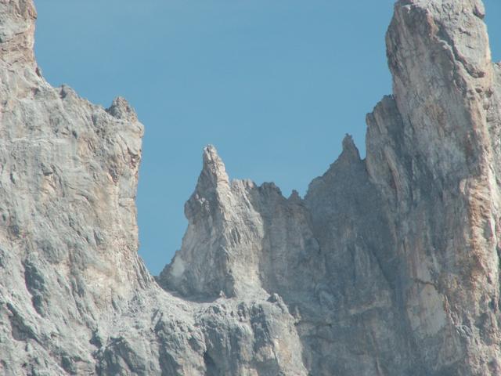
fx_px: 4617
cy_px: 188
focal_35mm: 319
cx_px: 250
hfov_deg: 6.2
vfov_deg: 4.7
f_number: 5
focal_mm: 52.85
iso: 50
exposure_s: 1/320
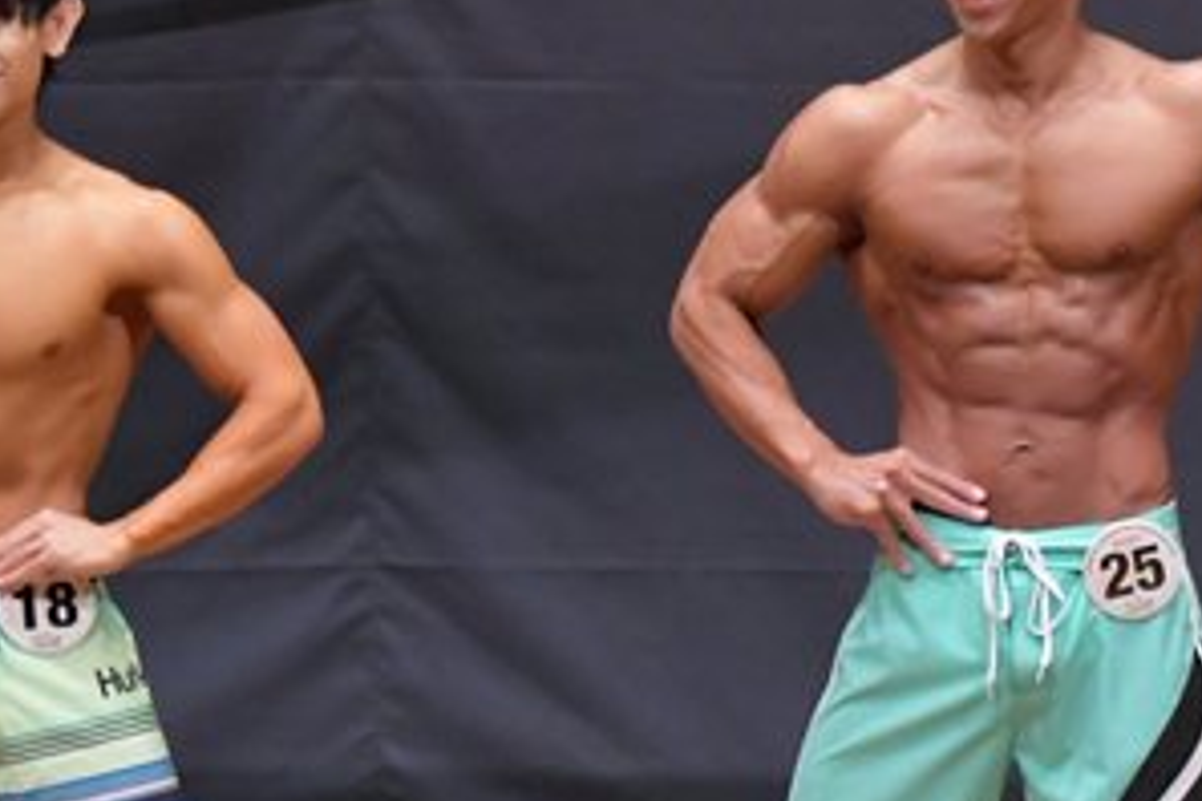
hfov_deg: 2.9
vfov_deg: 2.0
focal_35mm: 704
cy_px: 773
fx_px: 23504
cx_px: 1010
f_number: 5.6
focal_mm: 180
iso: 6400
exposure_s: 1/400
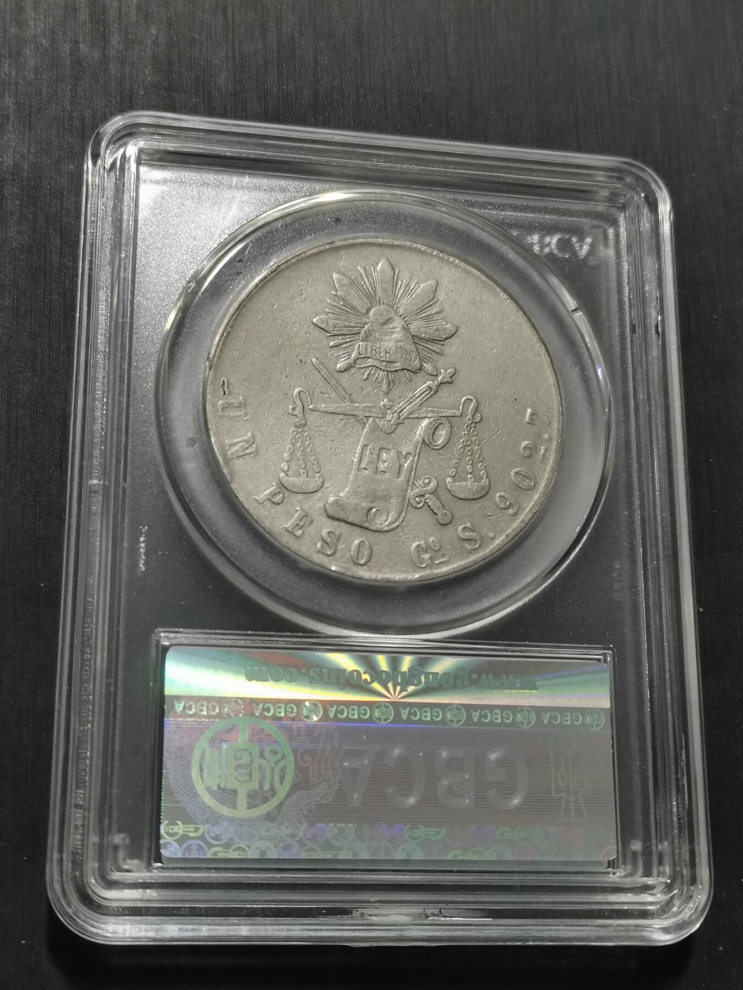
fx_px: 1574
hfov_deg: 26.6
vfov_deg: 34.9
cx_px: 372
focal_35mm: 55
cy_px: 495
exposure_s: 1/100
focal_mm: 5.58
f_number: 1.8
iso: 64
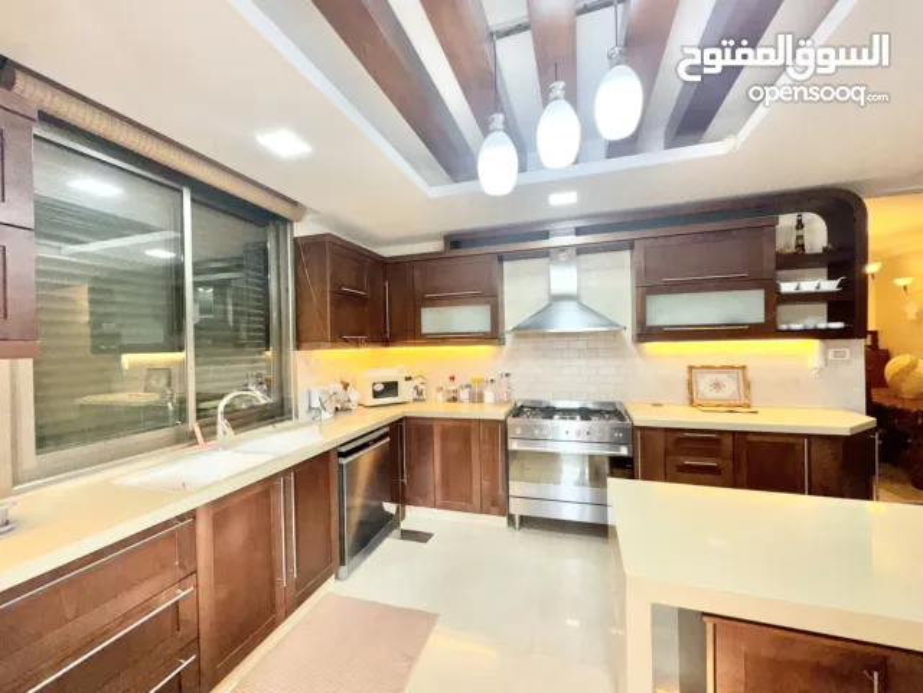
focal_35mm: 14
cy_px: 346
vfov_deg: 85.7
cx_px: 462
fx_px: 373
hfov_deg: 102.1
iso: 64
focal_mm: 2.22
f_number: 2.2
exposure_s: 1/122
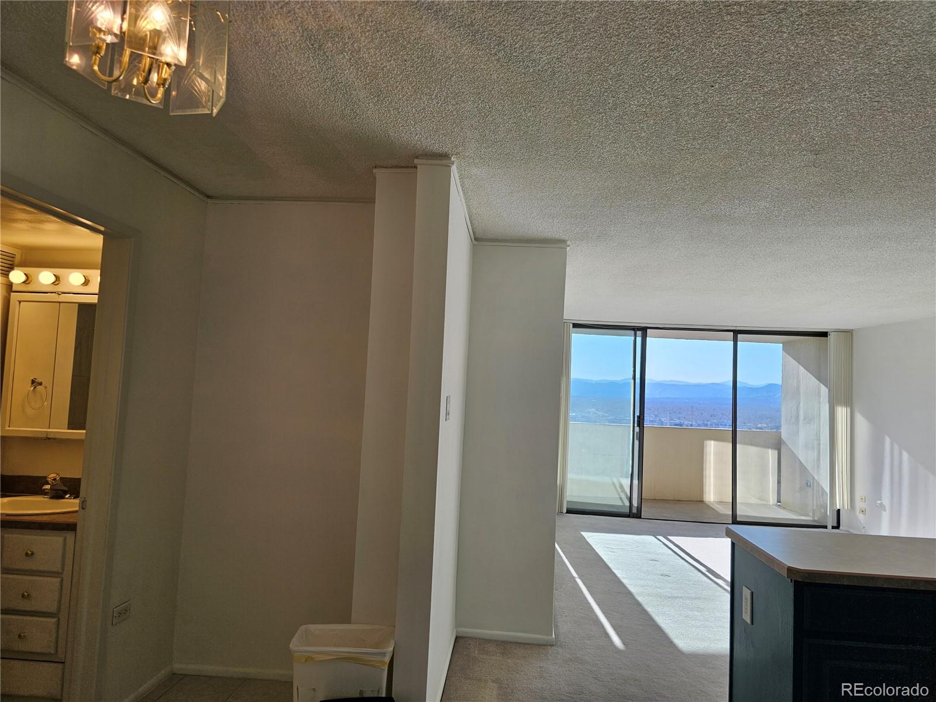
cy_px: 351
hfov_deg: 73.9
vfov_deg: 58.9
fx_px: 622
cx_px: 468
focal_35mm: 23
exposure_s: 1/210
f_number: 1.7
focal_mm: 6.3
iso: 10
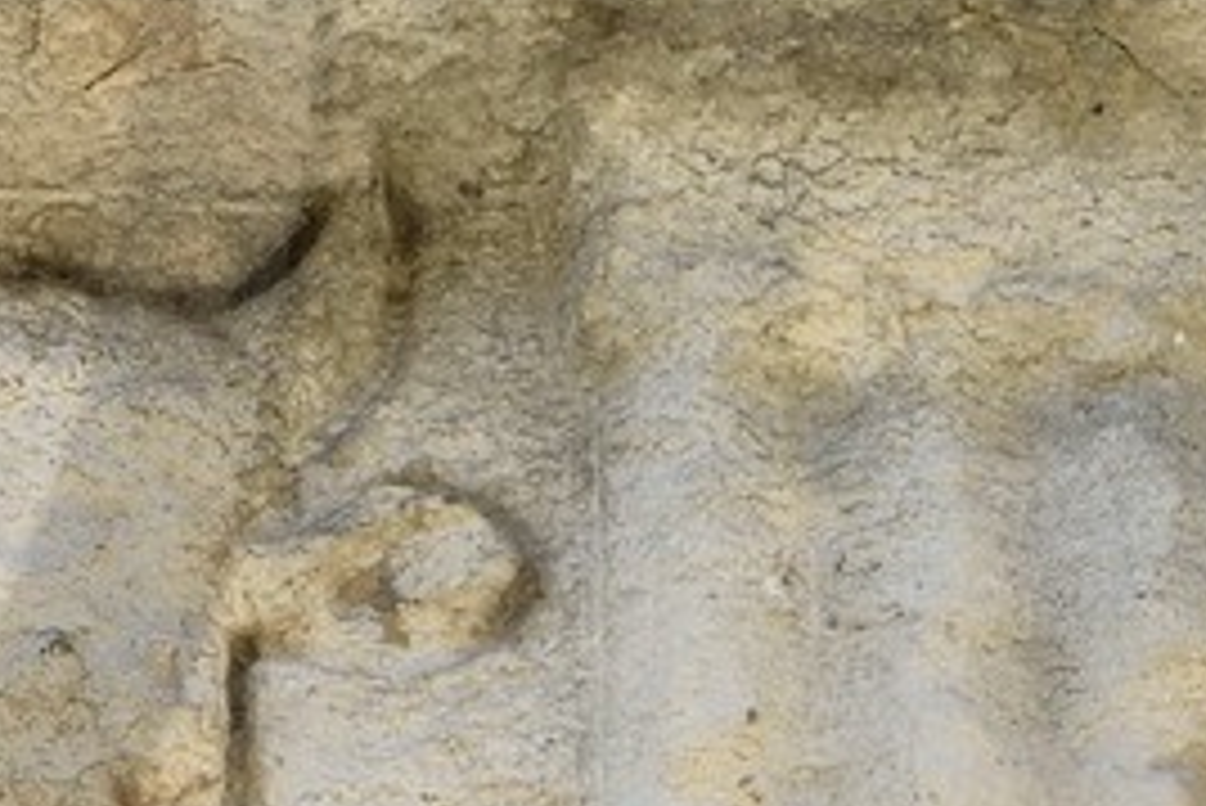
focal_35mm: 1043
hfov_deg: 2.0
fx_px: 34958
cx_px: -1539
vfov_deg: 1.3
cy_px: -77
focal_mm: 175
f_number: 9
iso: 200
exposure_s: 1/250
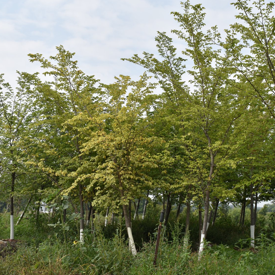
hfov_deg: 34.8
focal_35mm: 49
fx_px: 437
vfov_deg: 34.9
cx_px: 169
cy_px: 140
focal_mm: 25
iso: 100
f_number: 9
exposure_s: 1/200
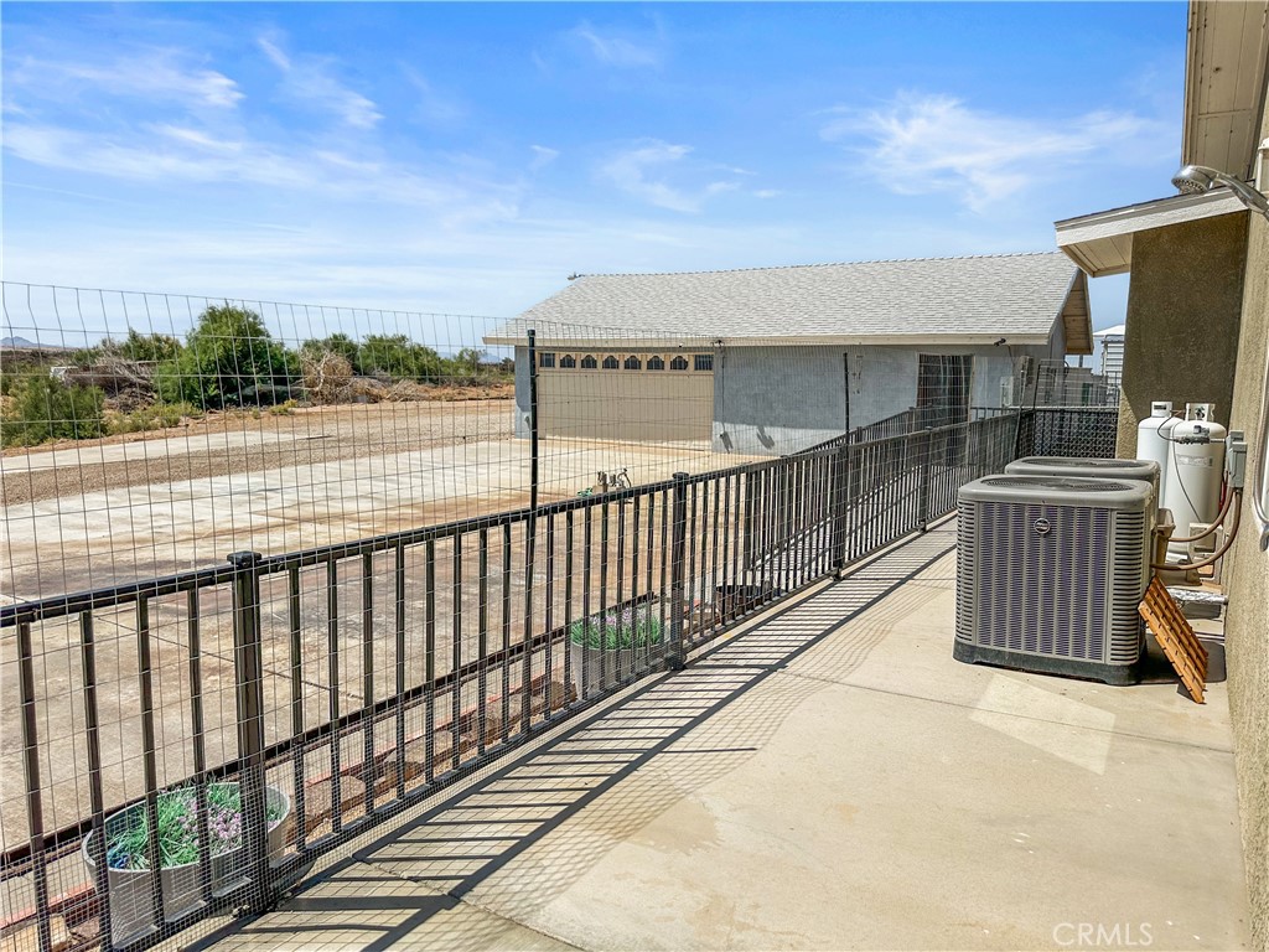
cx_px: 634
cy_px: 476
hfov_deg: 71.6
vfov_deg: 56.8
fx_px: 880
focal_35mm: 24
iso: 80
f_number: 1.8
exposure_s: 1/8900
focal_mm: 6.86
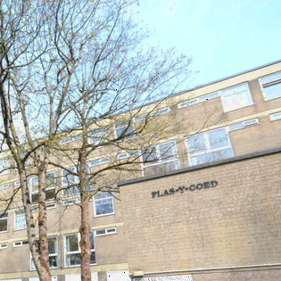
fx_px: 312
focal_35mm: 34
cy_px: 205
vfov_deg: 47.0
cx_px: 30
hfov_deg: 44.3
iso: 800
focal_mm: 12
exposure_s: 1/400
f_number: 10
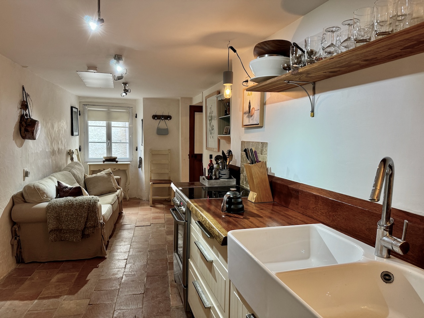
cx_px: 212
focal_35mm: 24
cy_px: 159
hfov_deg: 71.6
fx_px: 294
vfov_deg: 56.8
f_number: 1.78
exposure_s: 1/50
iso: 125
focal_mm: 6.76
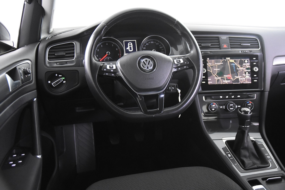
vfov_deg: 36.9
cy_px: 95
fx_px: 285
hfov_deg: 53.1
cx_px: 142
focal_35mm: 36
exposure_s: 1/40
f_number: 3
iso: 5000
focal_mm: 24
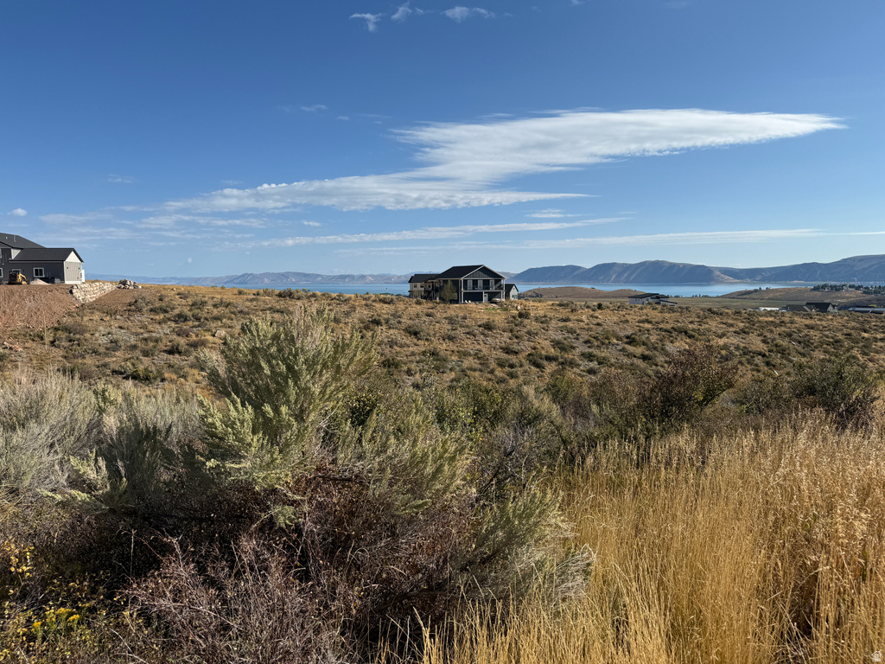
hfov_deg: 71.6
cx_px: 442
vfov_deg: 56.8
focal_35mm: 24
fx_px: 614
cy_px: 332
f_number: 1.78
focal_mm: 6.76
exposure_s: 1/6173
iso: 80
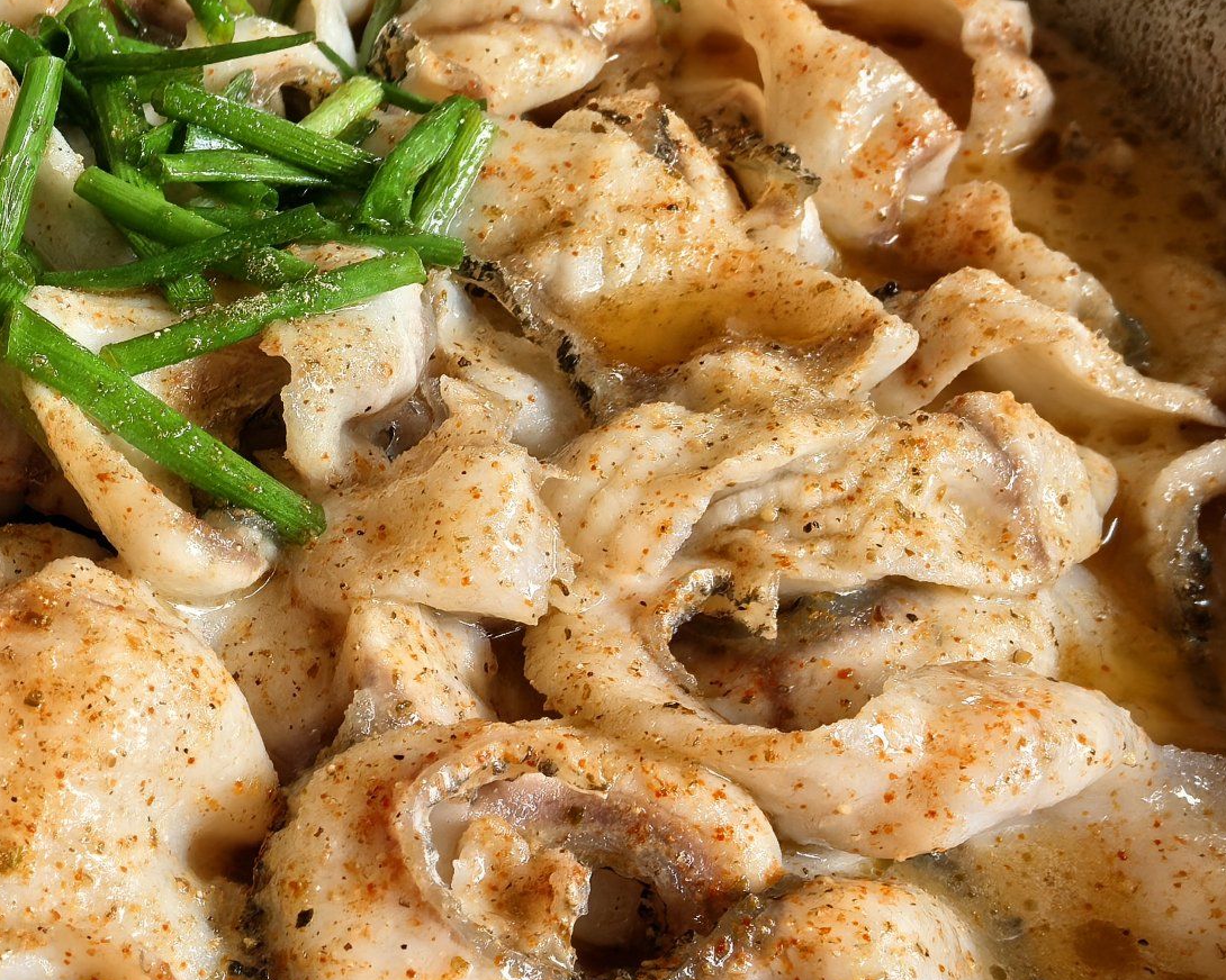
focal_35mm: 66
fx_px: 2395
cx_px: -14
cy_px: 651
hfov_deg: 27.0
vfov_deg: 23.0
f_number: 4
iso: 160
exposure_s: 1/100
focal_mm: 5.75
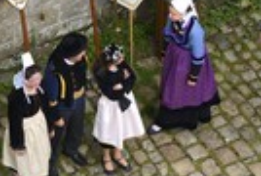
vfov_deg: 2.2
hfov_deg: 3.3
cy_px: 31
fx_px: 4541
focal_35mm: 625
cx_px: 47
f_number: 10
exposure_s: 1/250
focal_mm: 200
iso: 400
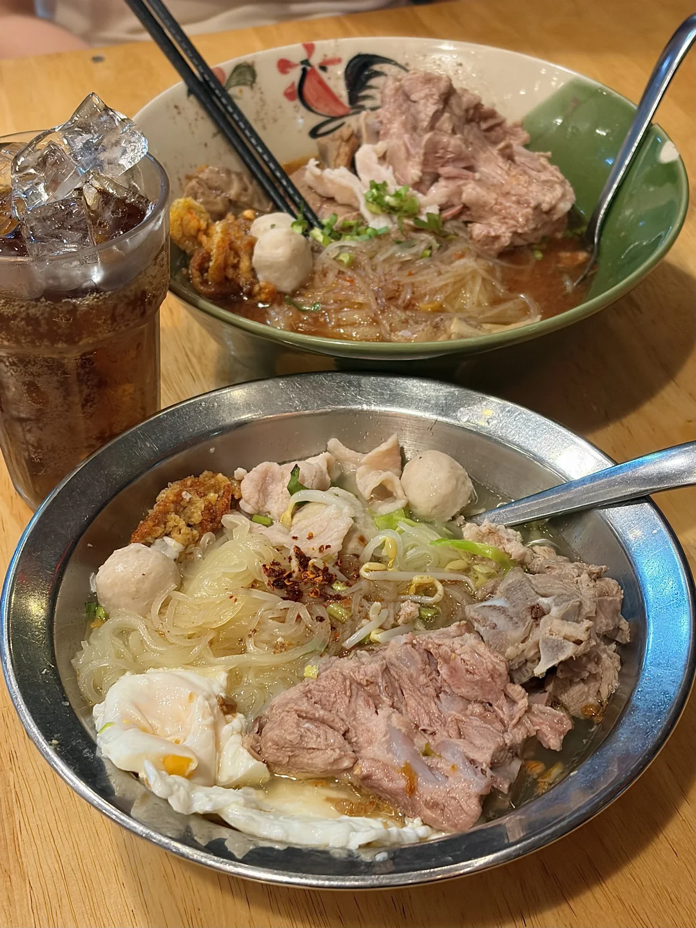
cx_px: 348
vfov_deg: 36.8
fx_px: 1394
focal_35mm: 52
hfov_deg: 28.0
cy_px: 464
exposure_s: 1/33
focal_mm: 5.96
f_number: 1.6
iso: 160
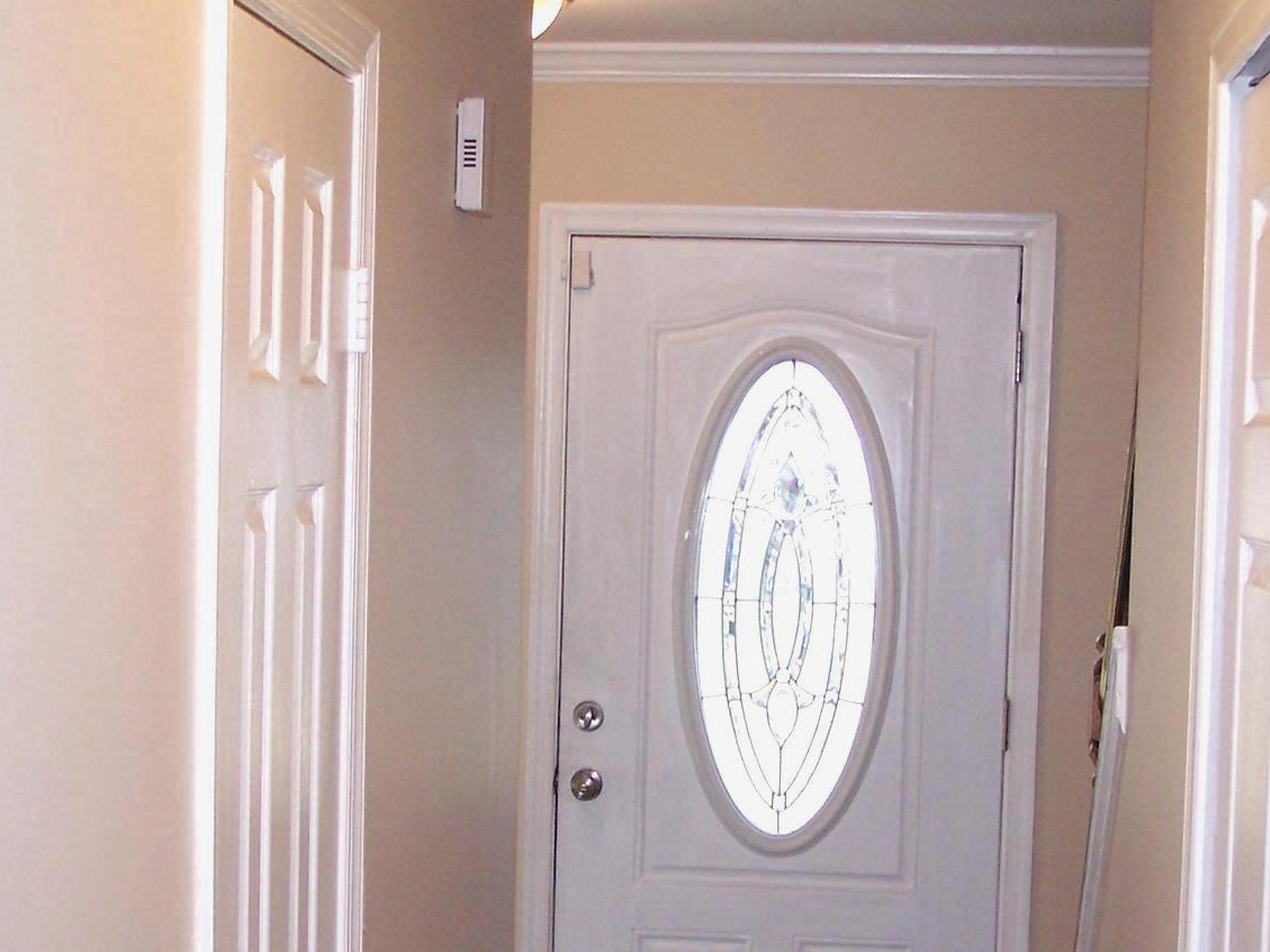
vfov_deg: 17.0
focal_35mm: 87
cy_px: 566
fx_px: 3192
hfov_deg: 22.5
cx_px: 607
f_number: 3
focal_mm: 8
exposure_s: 1/60
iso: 140
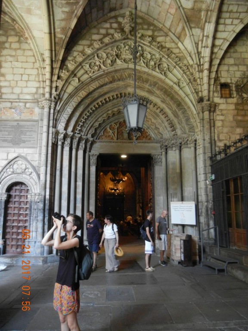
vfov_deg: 60.0
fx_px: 287
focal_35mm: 30
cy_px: 166
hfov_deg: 46.8
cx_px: 124
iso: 640
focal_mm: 5.4
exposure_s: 1/27.2
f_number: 3.5
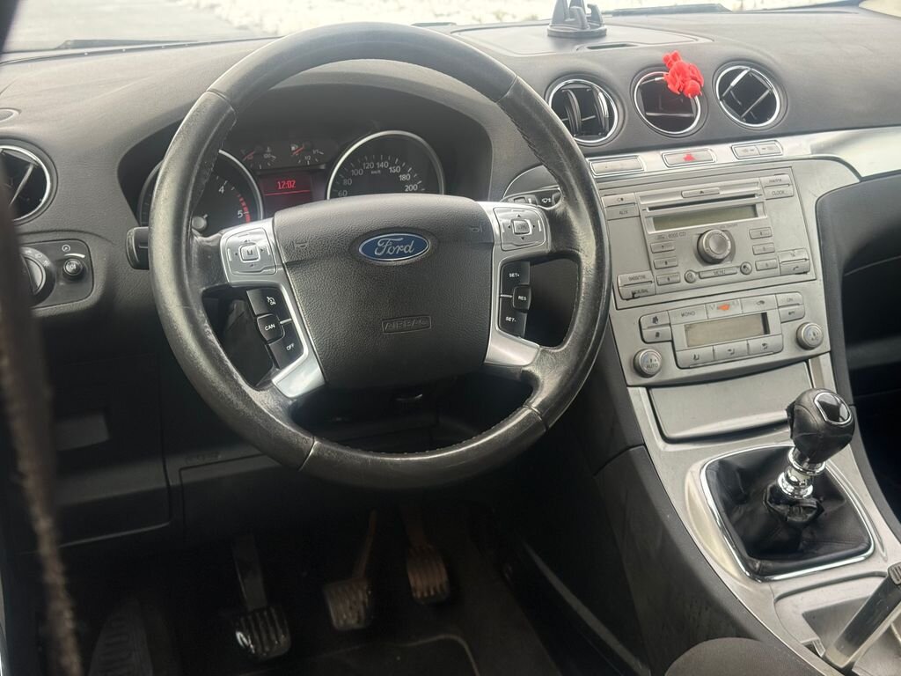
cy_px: 338
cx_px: 450
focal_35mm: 48
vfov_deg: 30.3
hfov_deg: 39.7
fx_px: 1249
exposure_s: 1/235
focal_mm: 6.76
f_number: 1.78
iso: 100
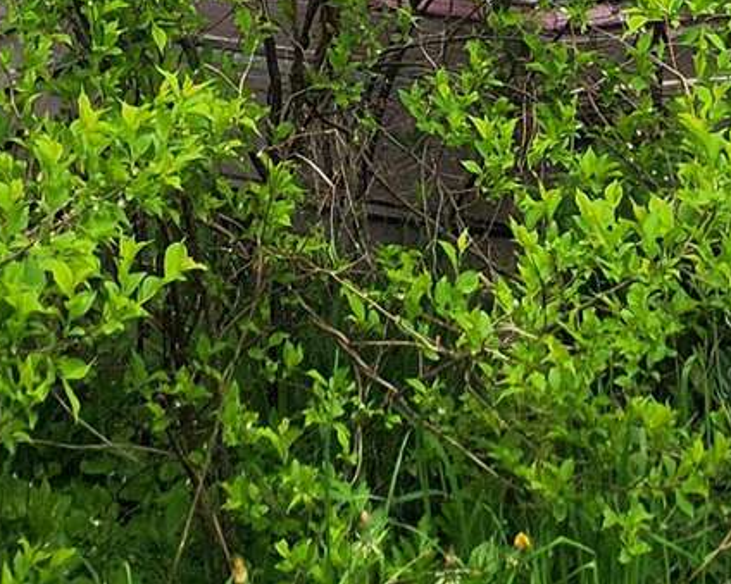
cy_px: -1344
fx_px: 2639
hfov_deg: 15.8
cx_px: 333
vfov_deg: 9.2
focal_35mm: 122
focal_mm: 5.4
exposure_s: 1/1022
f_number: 1.8
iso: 20
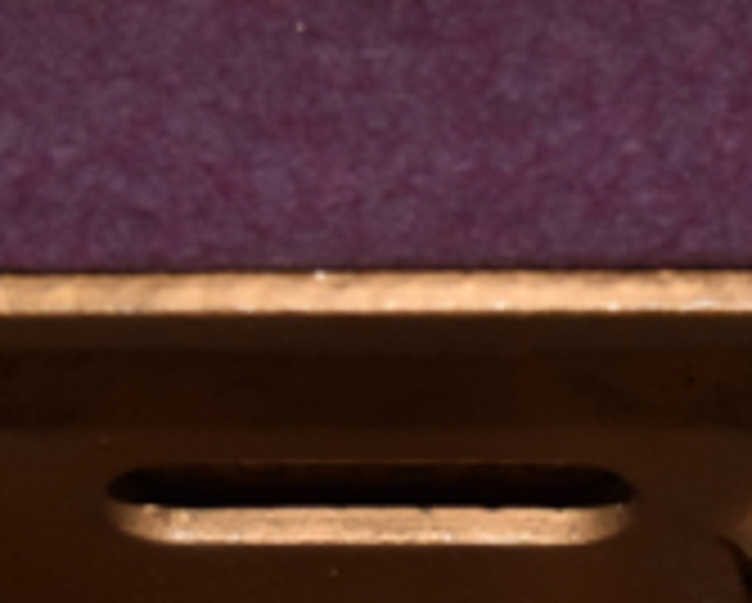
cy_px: 794
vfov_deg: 9.1
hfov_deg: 11.6
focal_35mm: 167
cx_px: 383
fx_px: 3717
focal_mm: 31
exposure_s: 1/125
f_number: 5.6
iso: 800
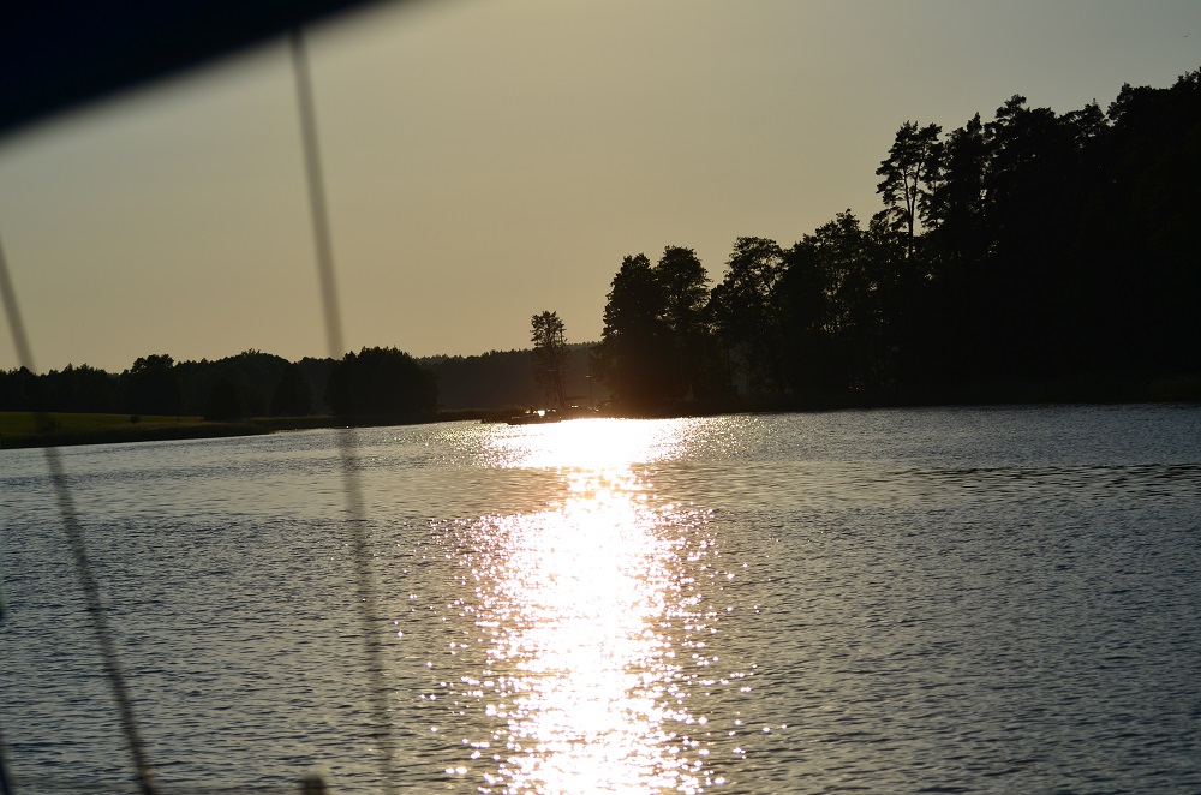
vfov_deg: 13.0
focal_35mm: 105
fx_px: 3495
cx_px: 600
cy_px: 398
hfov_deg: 19.5
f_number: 4.5
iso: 100
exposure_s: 1/8000
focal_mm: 70
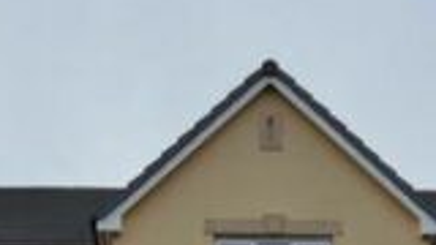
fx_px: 915
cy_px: 506
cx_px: 264
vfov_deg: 13.0
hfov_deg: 26.7
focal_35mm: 79
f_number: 5.6
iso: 110
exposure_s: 1/125
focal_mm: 11.5
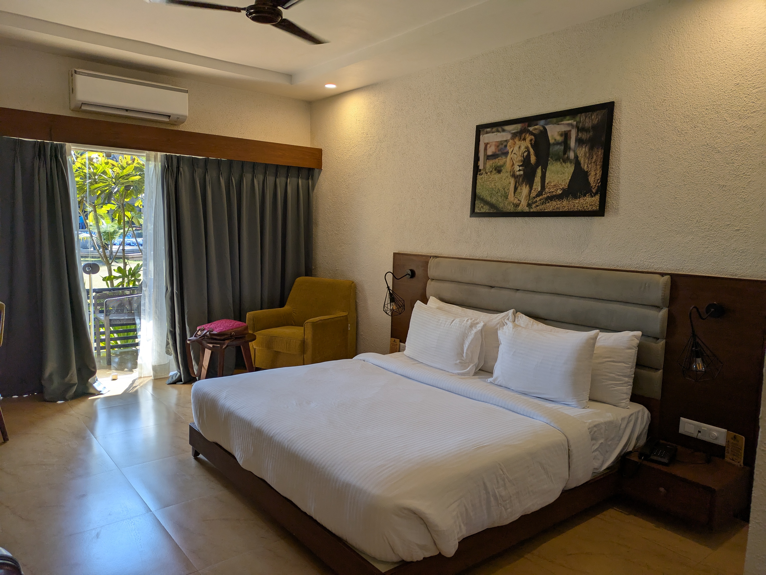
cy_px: 288
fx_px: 553
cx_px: 383
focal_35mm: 25
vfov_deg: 54.9
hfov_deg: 69.4
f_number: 1.89
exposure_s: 1/296
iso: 44
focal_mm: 5.43
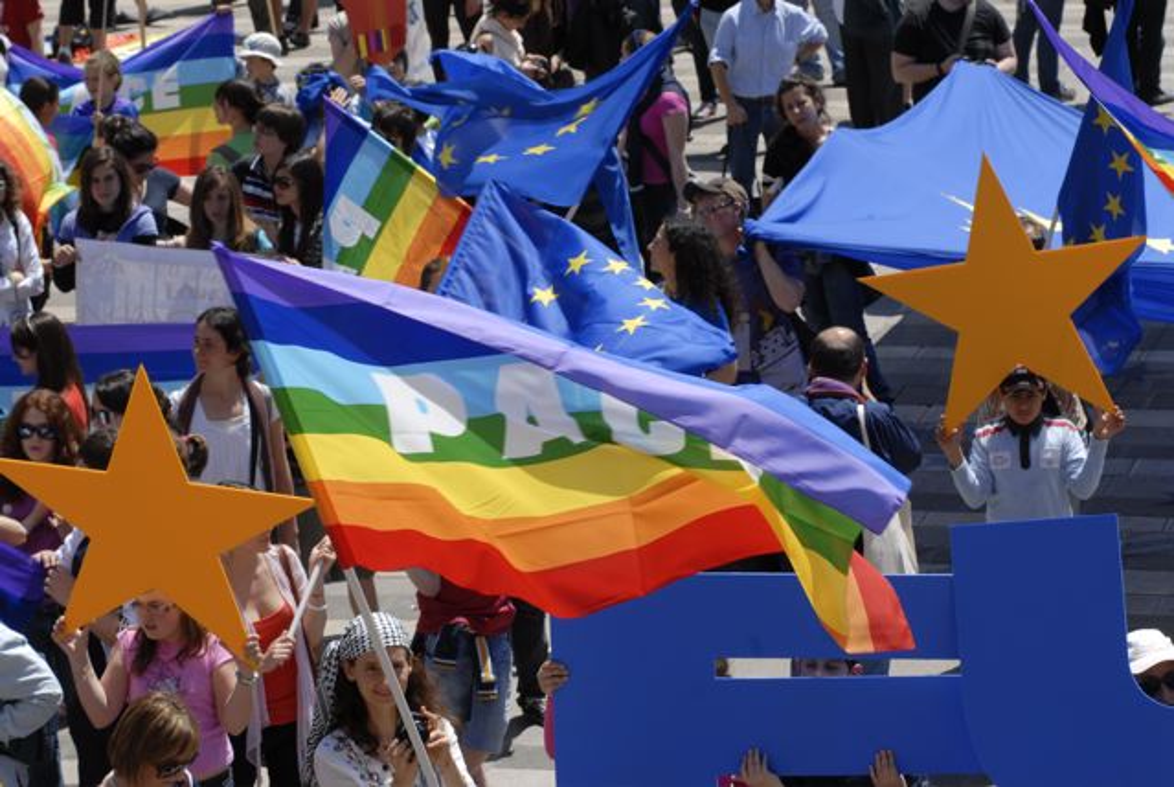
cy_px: 394
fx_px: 4506
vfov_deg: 10.0
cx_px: 587
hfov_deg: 14.8
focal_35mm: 138
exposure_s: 1/250
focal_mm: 92
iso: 200
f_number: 11
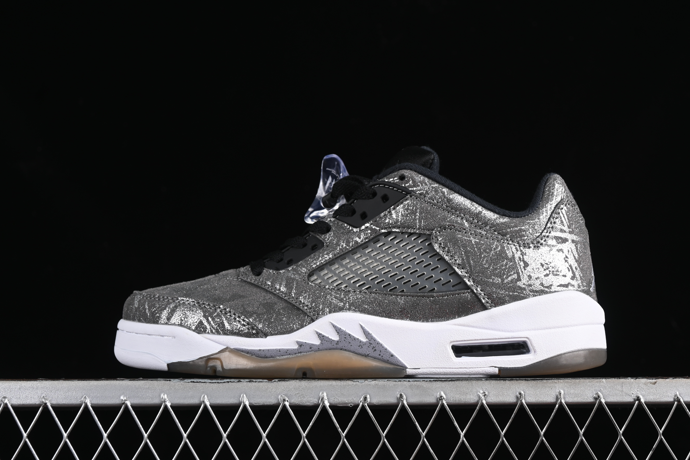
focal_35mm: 79
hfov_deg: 25.7
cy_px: 231
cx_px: 363
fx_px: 1514
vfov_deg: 17.3
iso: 125
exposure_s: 1/125
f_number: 7.1
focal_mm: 50
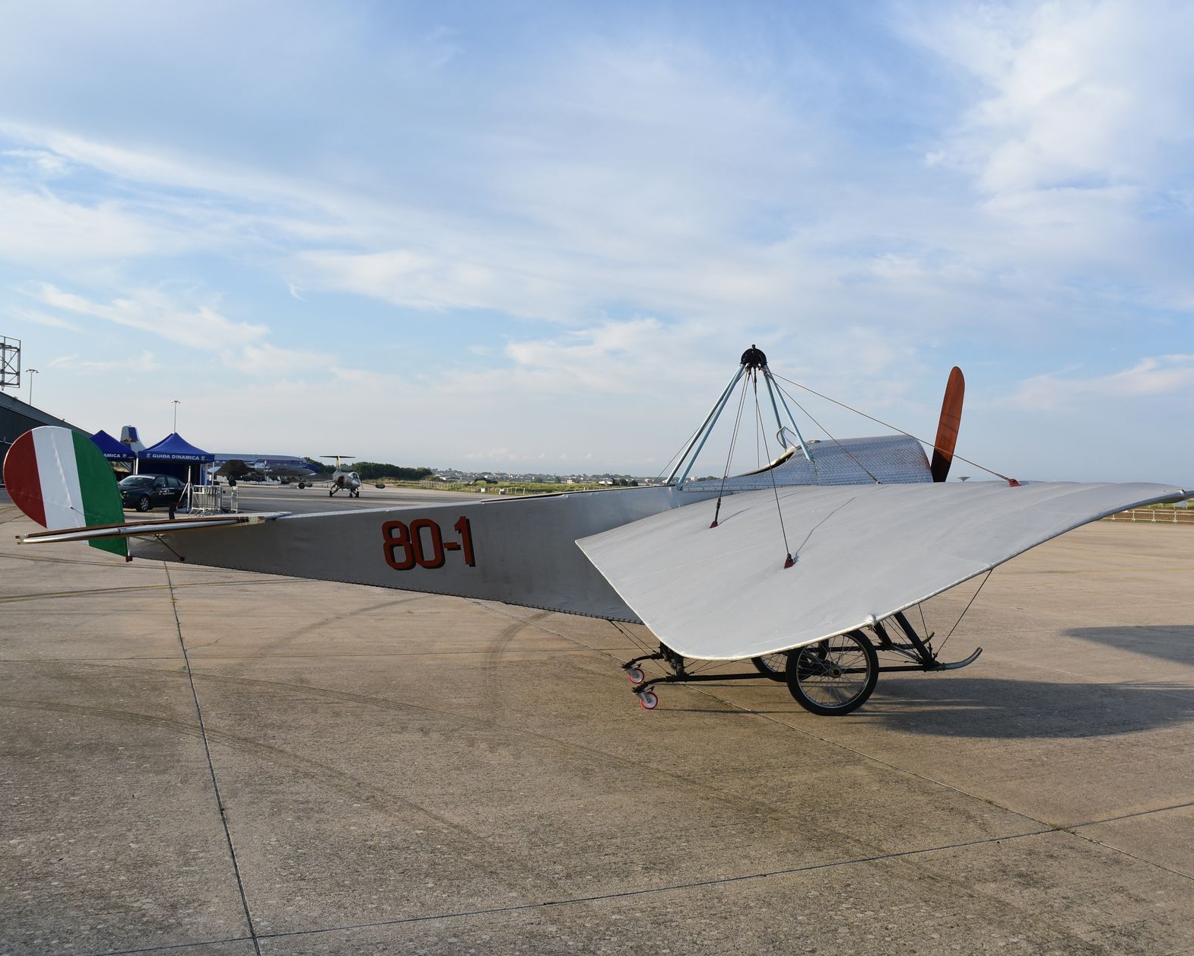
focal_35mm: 31
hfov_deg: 57.1
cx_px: 649
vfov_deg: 47.1
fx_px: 1095
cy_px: 481
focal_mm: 18
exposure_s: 1/500
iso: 320
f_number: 8
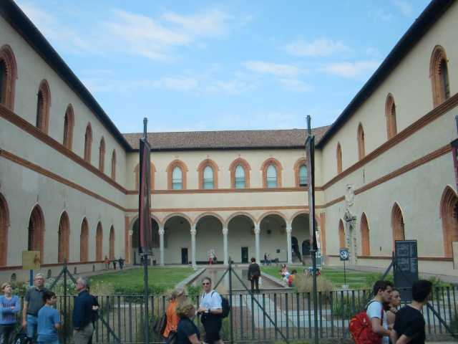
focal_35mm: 38
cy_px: 172
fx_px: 503
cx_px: 229
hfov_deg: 49.0
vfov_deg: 37.7
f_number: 8.9
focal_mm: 6.66
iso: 100
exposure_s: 1/160
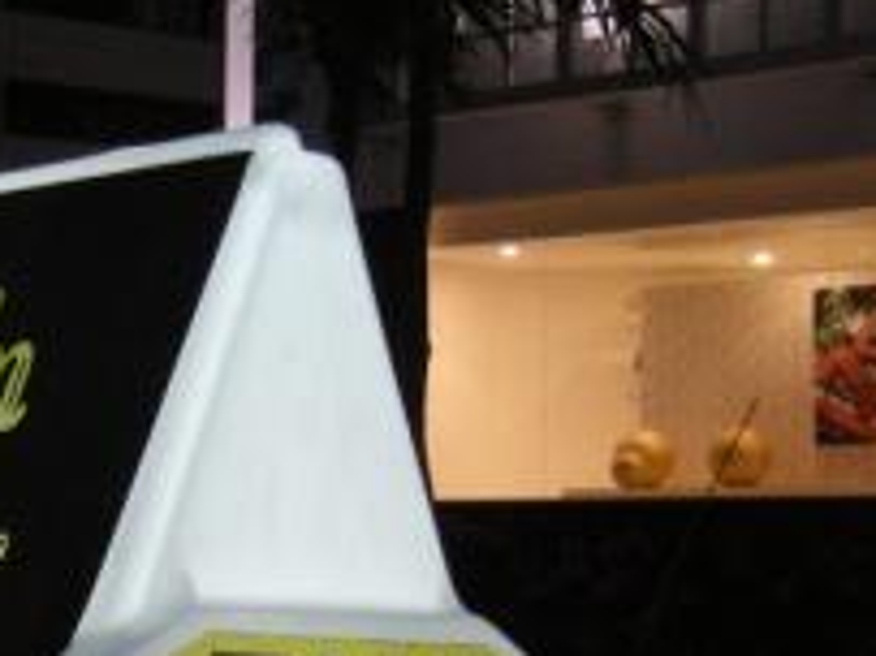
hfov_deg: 20.0
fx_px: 2453
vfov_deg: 15.1
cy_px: 570
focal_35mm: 97
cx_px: 168
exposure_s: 1/60
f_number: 3.1
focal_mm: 7.1
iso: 232
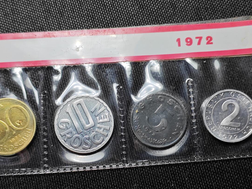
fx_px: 459
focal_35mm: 63
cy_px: 106
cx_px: 118
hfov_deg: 30.7
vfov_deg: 23.3
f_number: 1.6
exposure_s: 1/100
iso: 64
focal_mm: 5.84
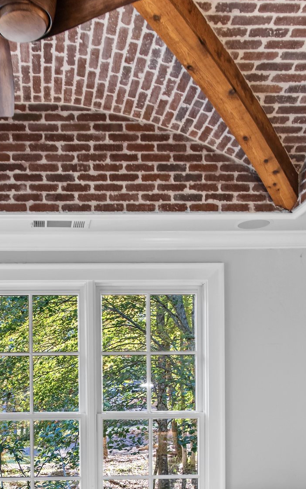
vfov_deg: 43.6
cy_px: 430
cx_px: 59
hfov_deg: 29.8
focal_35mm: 42
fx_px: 561
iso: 200
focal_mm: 20
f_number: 8
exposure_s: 1/5
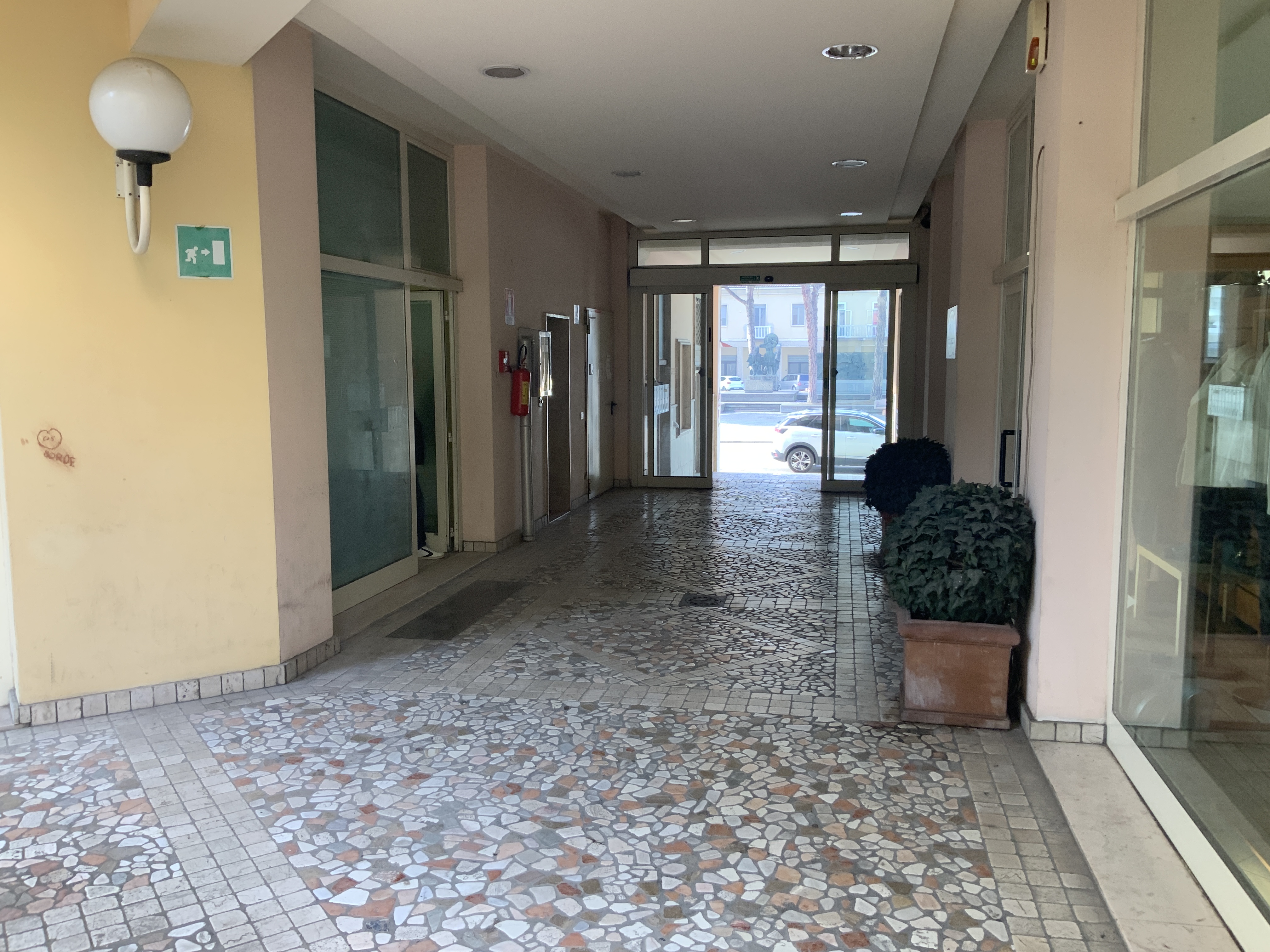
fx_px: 1064
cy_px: 476
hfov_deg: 61.7
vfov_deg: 48.2
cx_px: 635
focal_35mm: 29
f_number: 1.8
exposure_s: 1/122
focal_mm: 3
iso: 64
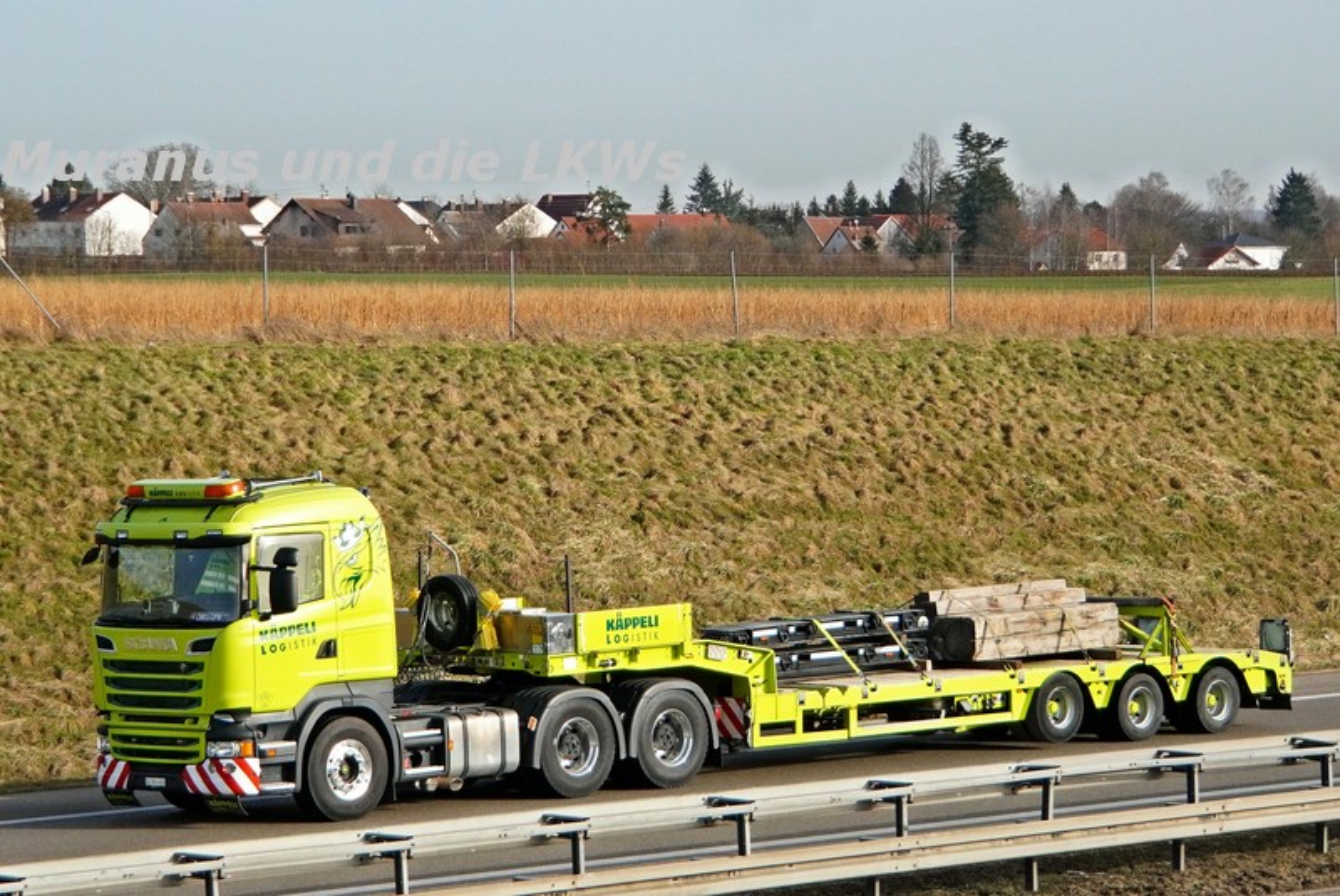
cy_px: 448
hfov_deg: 26.3
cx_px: 670
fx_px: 2872
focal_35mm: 77
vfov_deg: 17.7
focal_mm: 51.4
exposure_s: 1/3200
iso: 800
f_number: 5.6
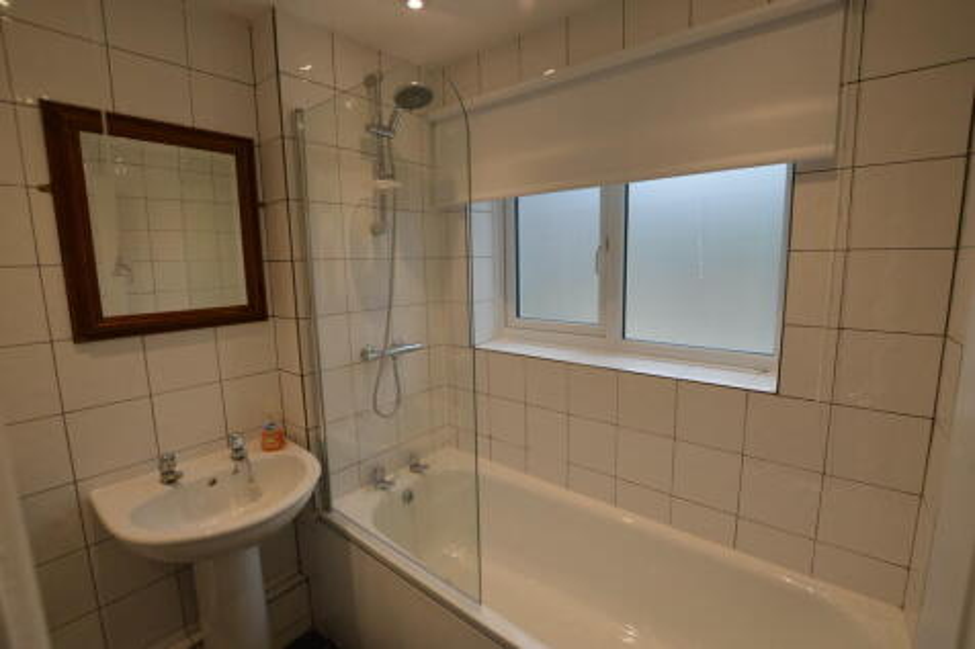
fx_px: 406
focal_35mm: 15
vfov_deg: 77.3
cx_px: 488
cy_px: 324
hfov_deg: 100.4
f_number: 5.6
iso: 280
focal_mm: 10
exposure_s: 1/125
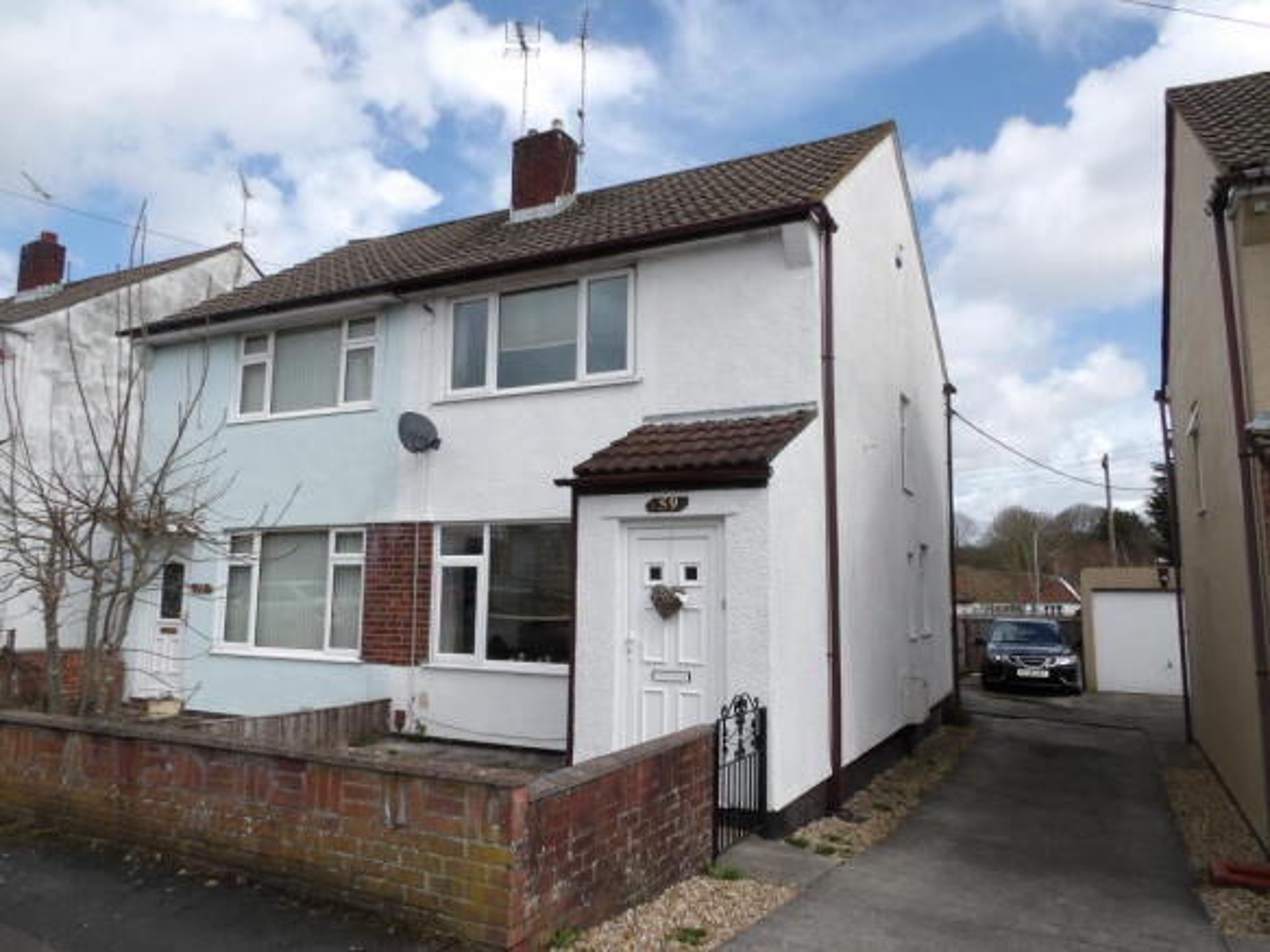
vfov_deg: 56.8
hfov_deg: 71.6
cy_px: 476
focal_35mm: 24
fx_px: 880
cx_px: 635
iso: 100
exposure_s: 1/511
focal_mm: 4.3
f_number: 6.2
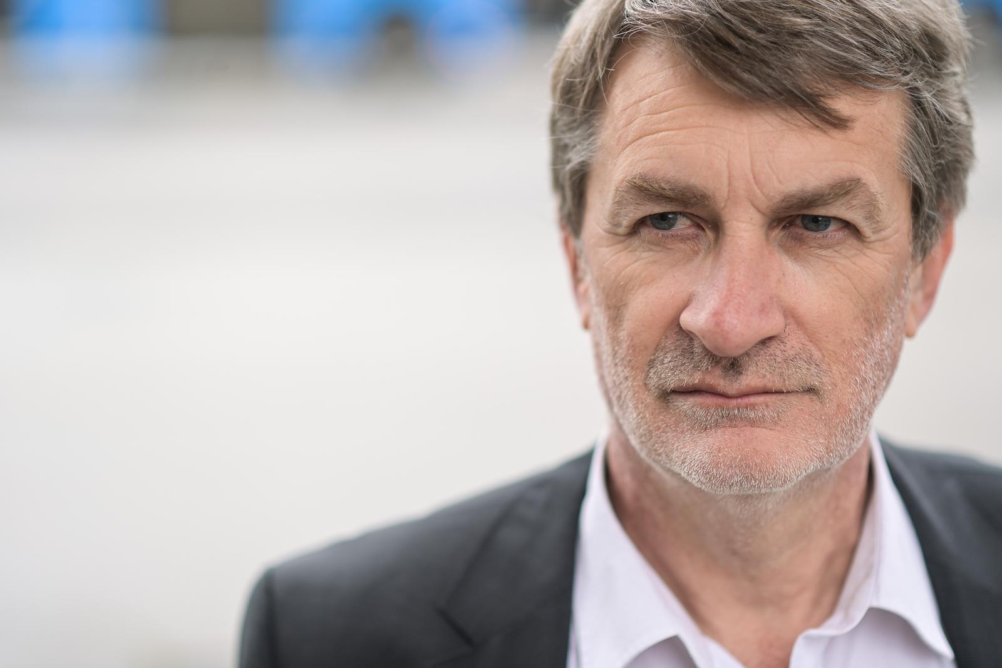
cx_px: 501
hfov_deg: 23.9
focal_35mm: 85
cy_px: 334
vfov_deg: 16.1
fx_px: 2366
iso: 100
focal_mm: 85
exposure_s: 1/250
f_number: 2
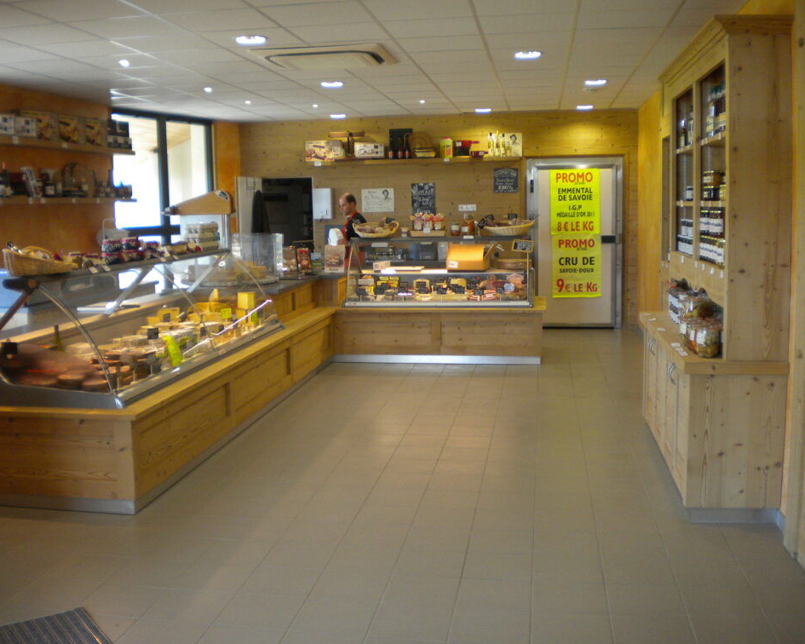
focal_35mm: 37
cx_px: 371
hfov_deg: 49.0
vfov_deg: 40.1
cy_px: 319
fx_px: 882
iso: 186
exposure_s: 1/58.8
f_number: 3.1
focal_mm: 6.3
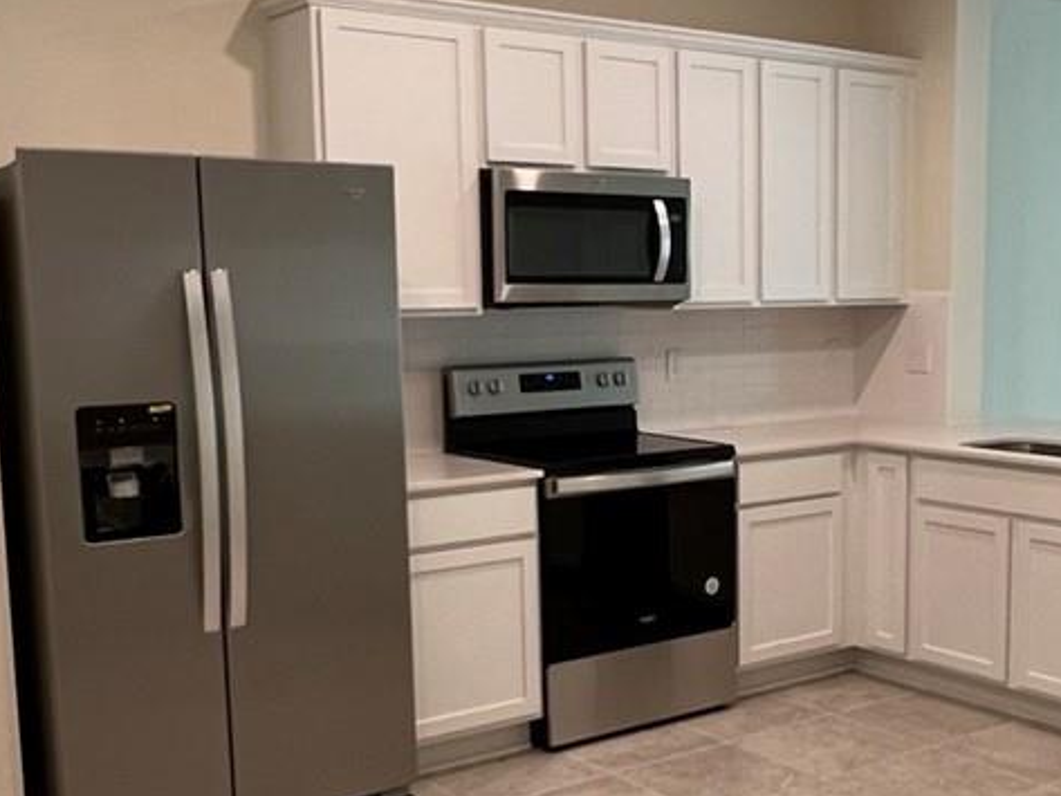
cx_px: 725
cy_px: 464
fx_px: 1349
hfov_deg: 42.2
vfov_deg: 32.8
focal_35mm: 44
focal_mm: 1.57
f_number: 1.8
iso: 200
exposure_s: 1/120
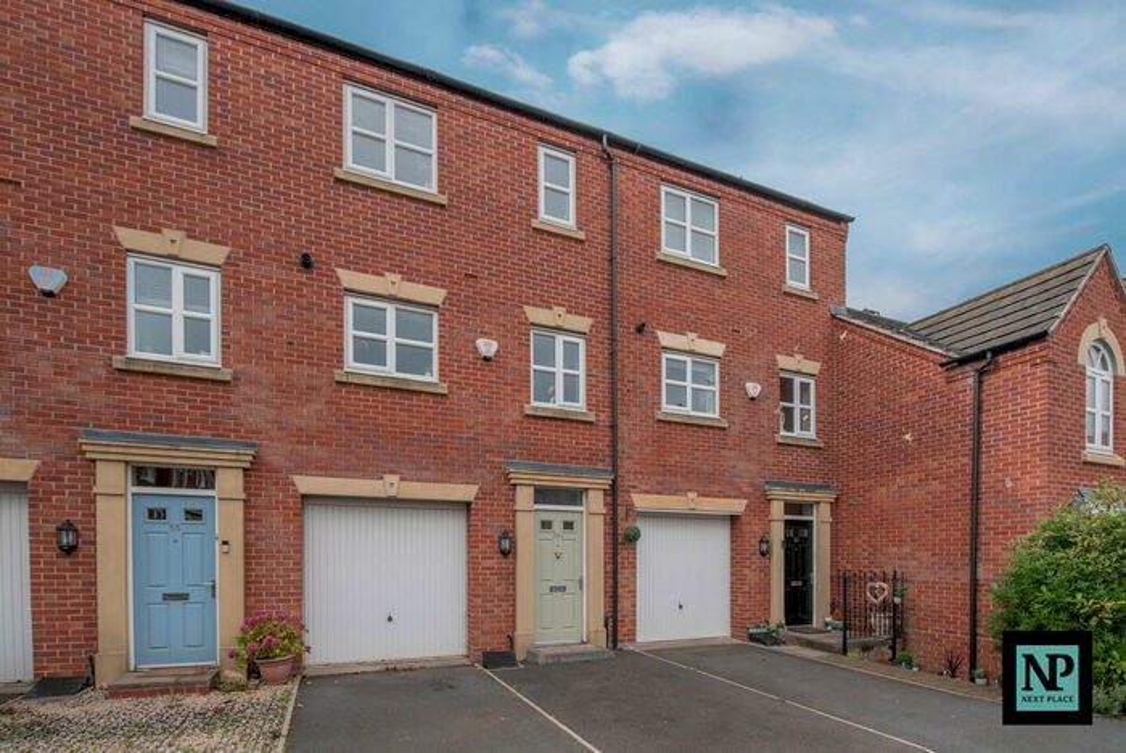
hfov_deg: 100.3
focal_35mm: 15
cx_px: 563
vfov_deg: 77.4
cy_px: 376
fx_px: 470
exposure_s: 1/4000
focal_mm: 15
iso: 1000
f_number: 4.5
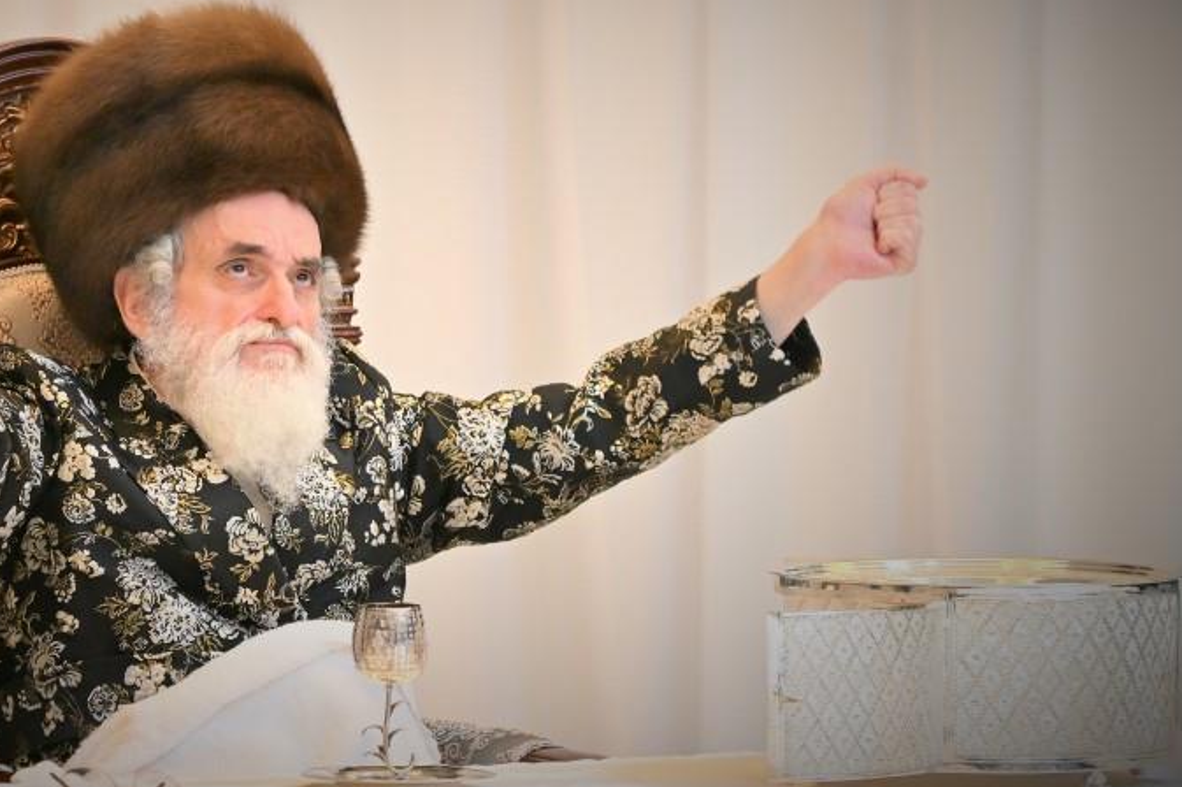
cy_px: 318
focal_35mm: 274
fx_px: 8992
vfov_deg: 5.0
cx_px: 381
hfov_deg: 7.5
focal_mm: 120
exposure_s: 1/160
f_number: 4
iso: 400
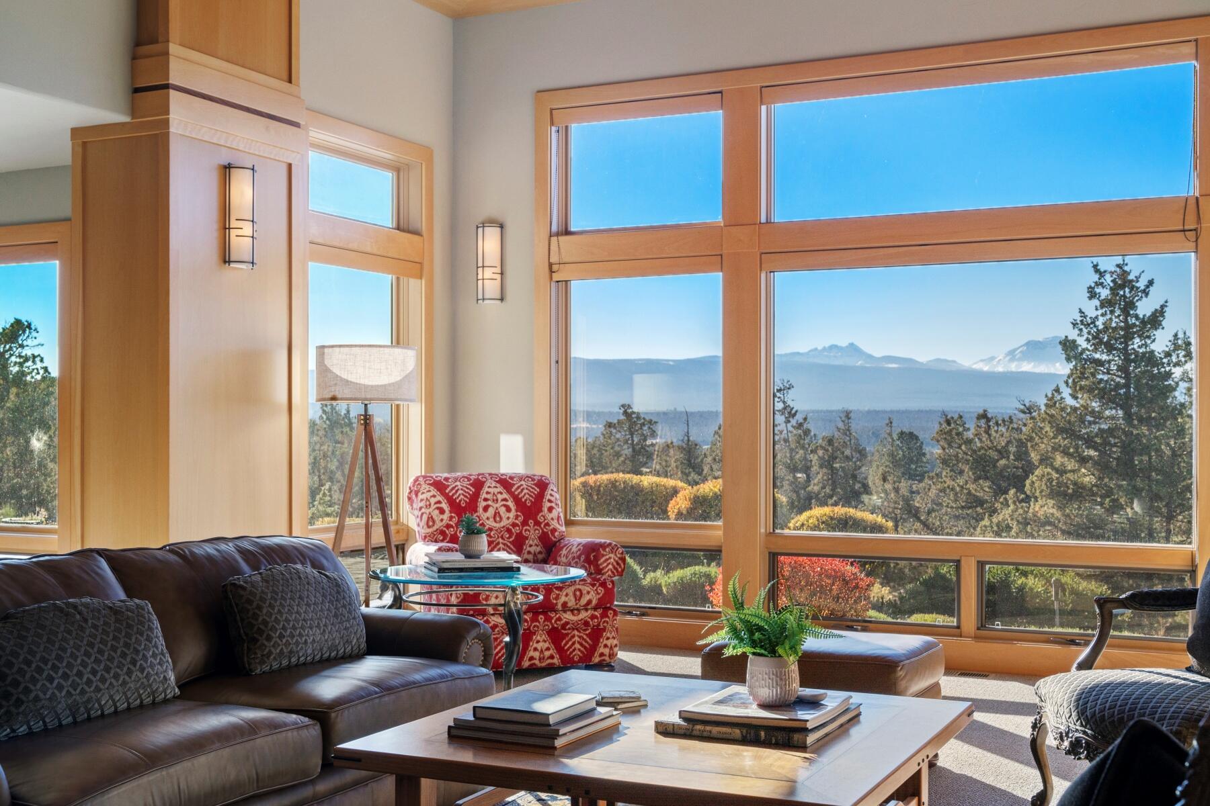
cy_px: 403
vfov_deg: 34.2
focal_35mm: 39
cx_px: 605
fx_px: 1311
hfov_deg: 49.6
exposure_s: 1/1.67
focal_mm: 39
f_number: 9
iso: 320
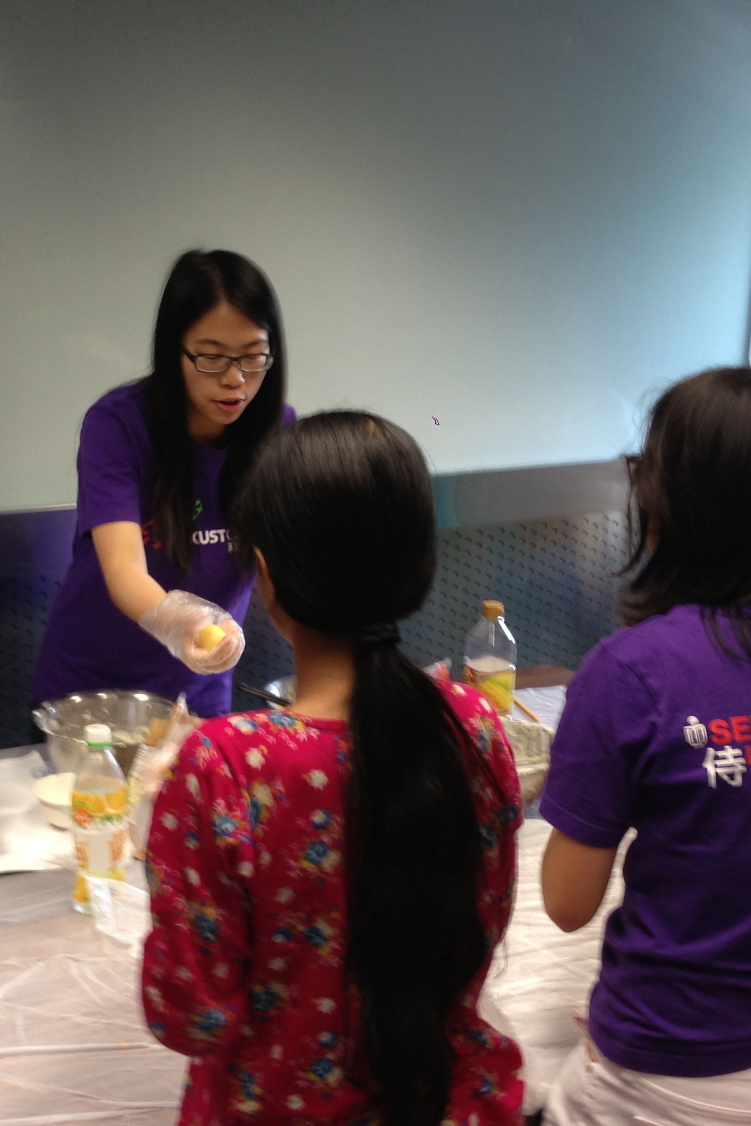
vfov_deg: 36.2
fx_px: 1721
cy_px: 569
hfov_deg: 24.6
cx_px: 301
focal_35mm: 55
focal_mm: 4.13
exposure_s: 1/20
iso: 64
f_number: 2.4
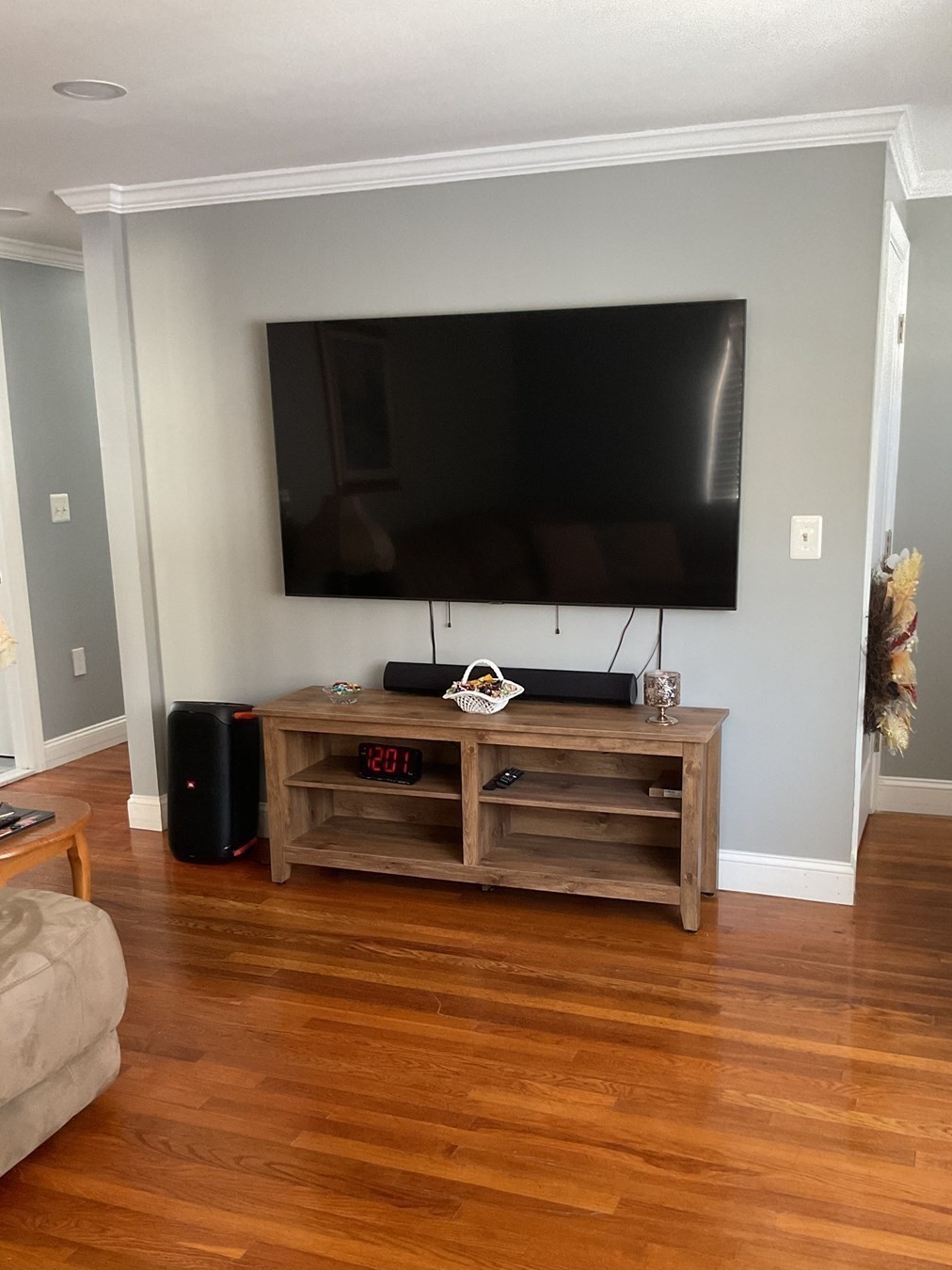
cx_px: 513
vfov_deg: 55.2
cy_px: 714
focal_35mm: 33
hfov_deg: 42.9
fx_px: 1210
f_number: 1.8
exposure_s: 1/60
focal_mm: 3
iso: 160
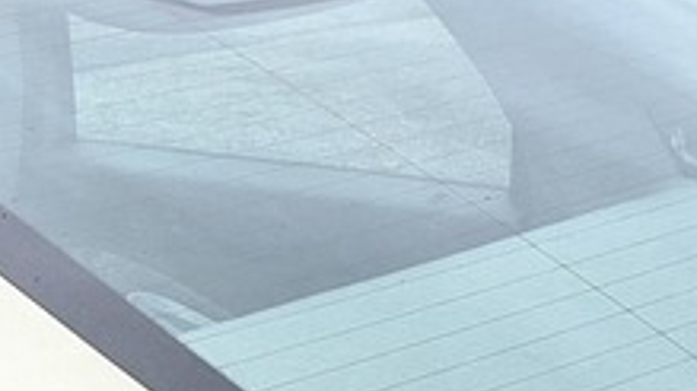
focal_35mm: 165
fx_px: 3048
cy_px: 572
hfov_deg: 12.7
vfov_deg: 7.2
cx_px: -134
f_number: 1.8
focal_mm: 5.54
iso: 64
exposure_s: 1/100
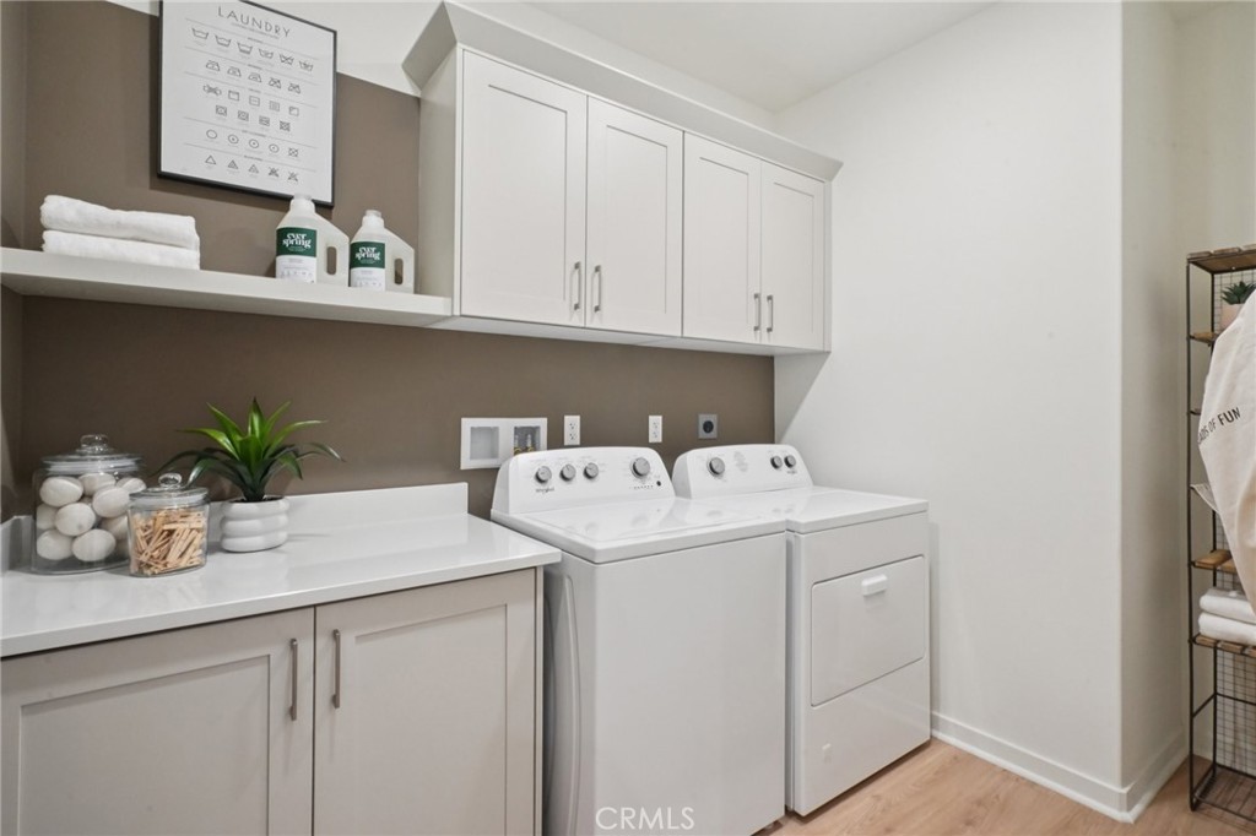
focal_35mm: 16
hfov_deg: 96.8
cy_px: 418
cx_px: 628
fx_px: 558
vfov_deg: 73.7
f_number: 16
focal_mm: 16
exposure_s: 1/20
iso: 3200
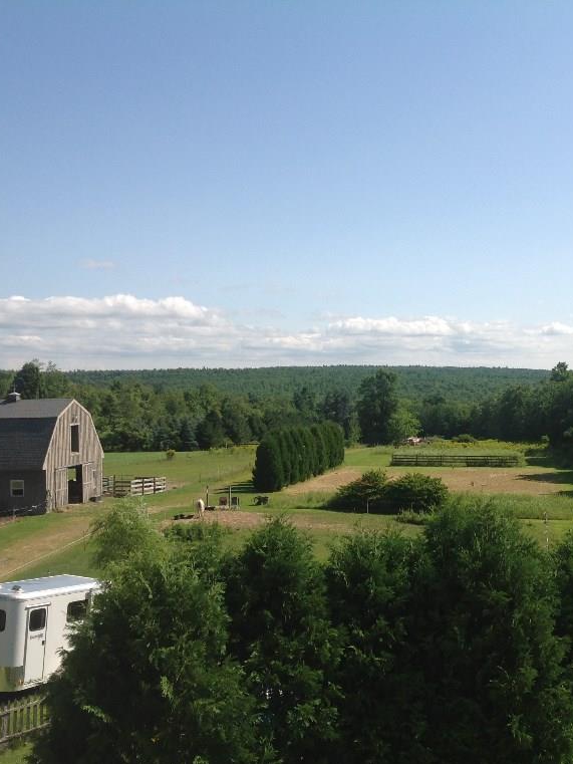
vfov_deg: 40.4
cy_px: 383
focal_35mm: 47
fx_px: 1037
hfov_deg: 30.6
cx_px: 393
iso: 50
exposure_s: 1/2016
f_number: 2.4
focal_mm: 4.28
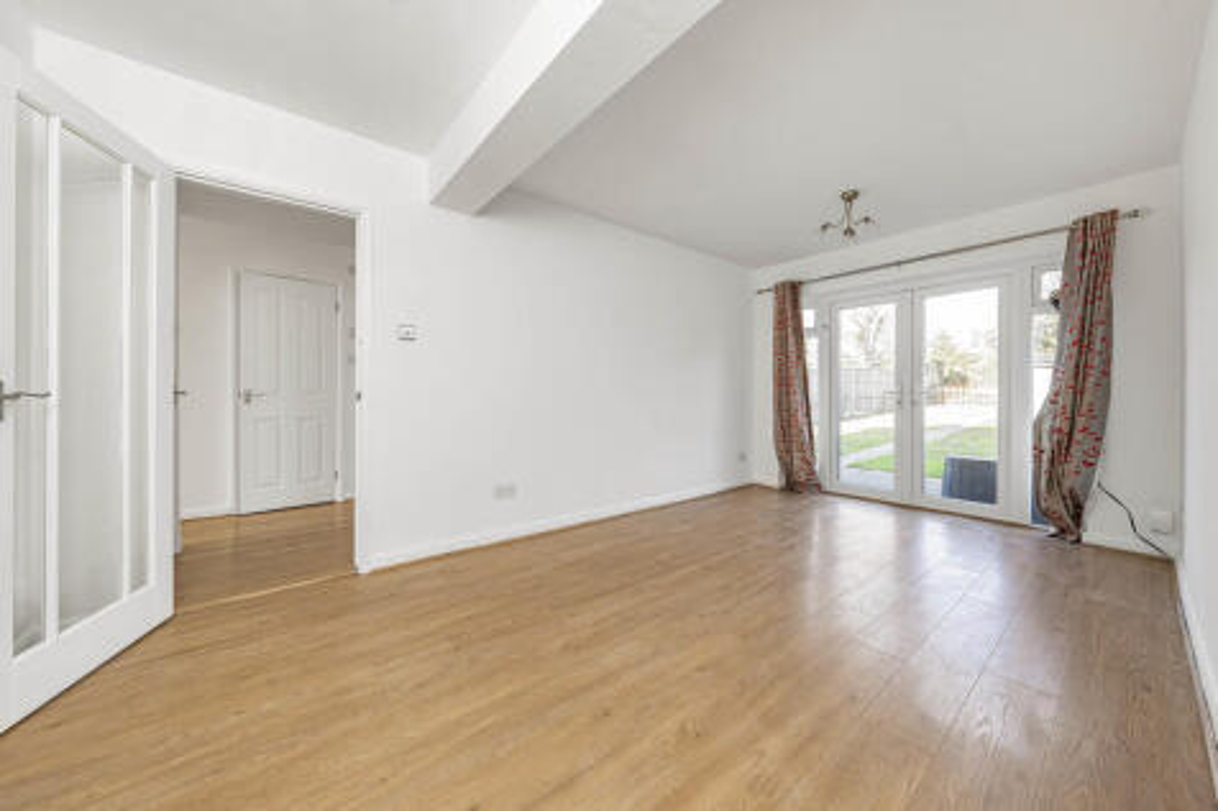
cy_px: 406
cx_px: 609
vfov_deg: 90.0
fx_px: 406
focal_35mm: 12
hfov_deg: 112.6
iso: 320
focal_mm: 12
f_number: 9
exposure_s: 1/15
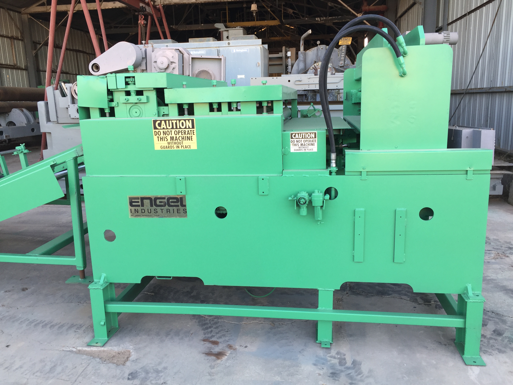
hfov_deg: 61.7
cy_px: 192
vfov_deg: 48.2
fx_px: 430
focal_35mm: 29
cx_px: 256
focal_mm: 4.15
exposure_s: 1/60
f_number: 2.2
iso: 32
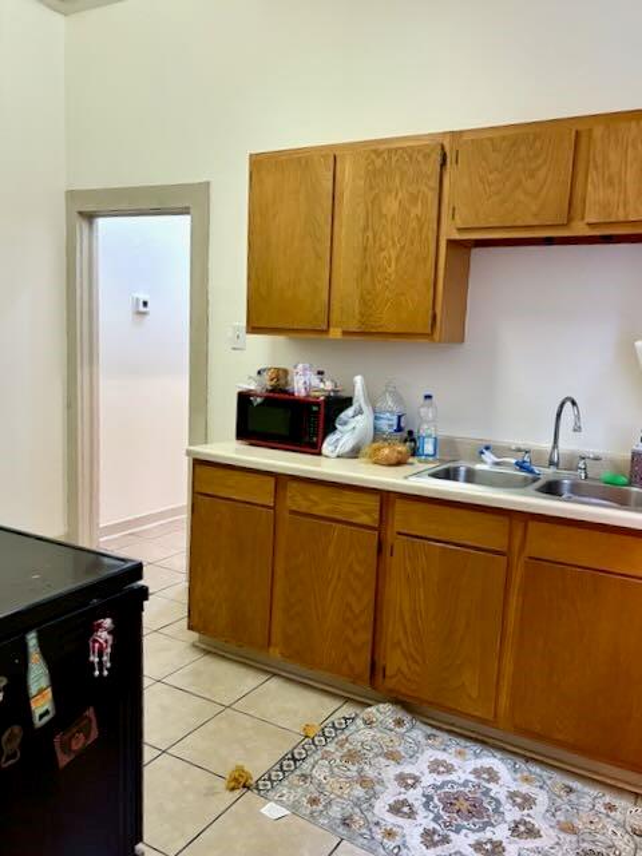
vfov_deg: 67.3
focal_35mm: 26
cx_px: 321
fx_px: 643
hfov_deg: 53.1
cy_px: 428
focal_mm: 5.96
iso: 320
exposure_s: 1/60
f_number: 1.6
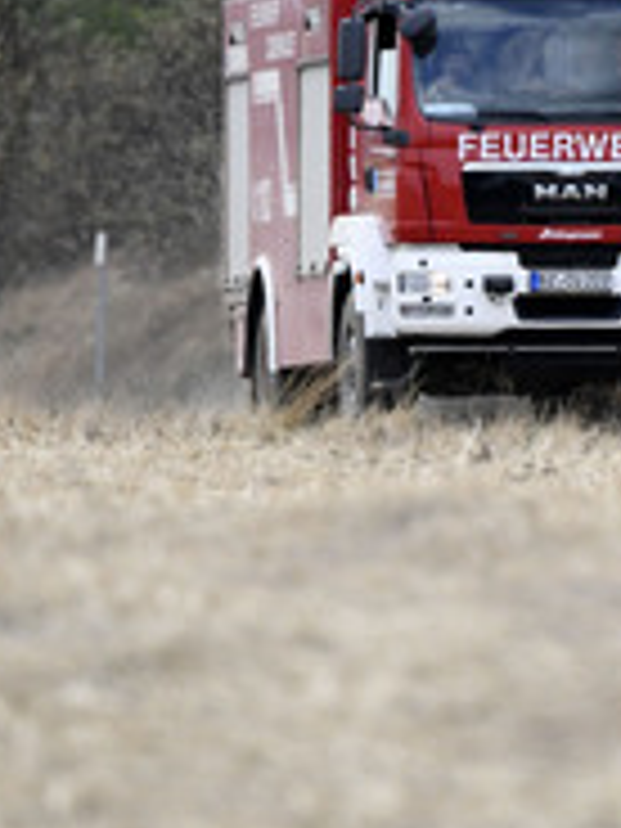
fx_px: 22556
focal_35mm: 943
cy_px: 189
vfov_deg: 2.1
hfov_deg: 1.6
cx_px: 875
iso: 2000
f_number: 5.6
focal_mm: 400
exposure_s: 1/4000
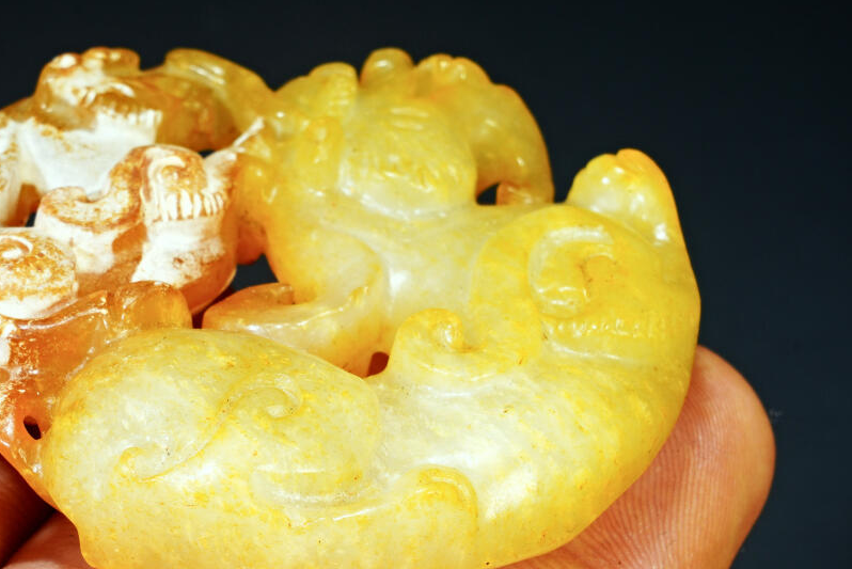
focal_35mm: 263
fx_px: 6227
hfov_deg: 7.8
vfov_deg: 5.2
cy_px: 376
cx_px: 313
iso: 100
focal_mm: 100
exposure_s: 1/160
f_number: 18
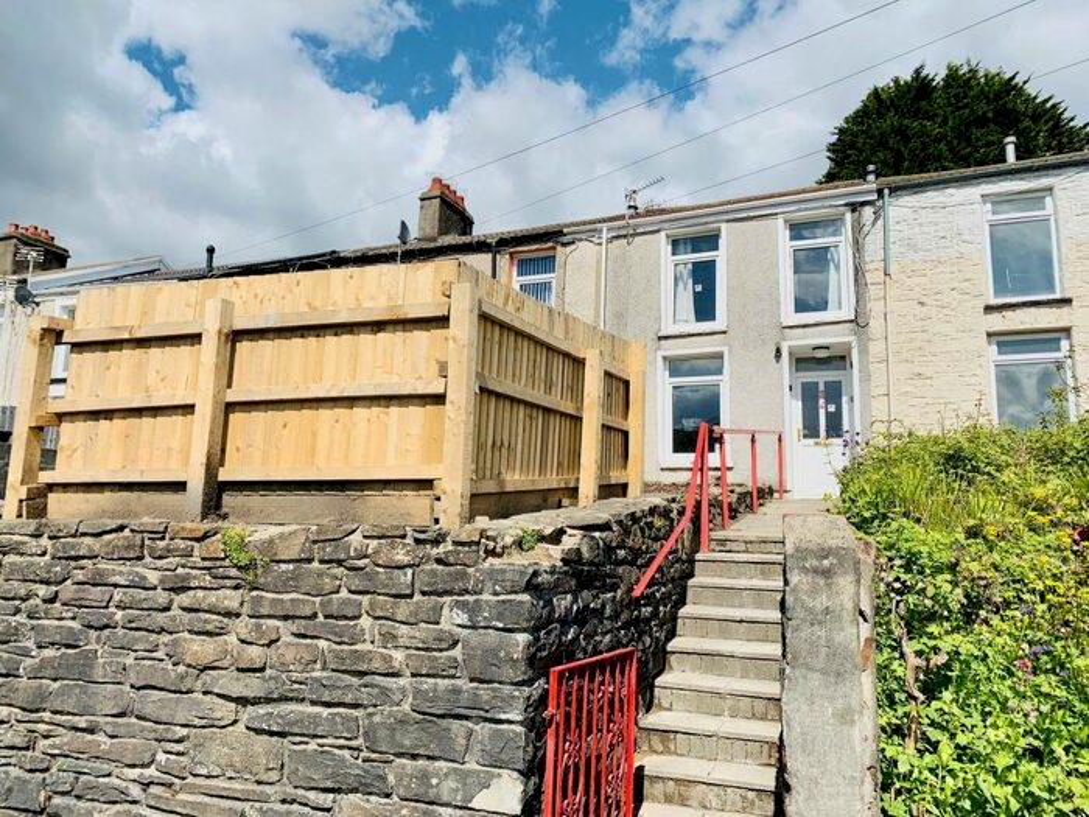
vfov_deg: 53.1
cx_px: 544
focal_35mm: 26
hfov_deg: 67.3
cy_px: 408
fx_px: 818
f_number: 1.8
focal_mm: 4.25
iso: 25
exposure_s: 1/3937
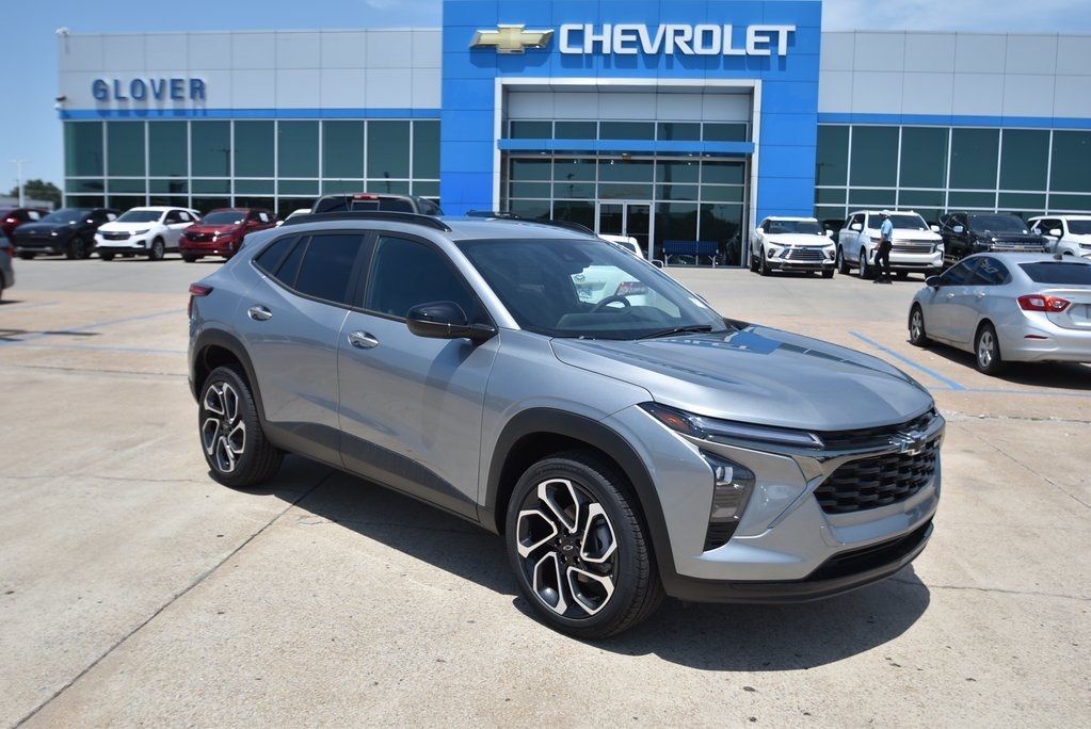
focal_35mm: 32
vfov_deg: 41.8
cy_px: 364
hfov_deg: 59.4
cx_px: 546
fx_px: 955
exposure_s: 1/1000
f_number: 4.5
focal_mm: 21
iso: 100
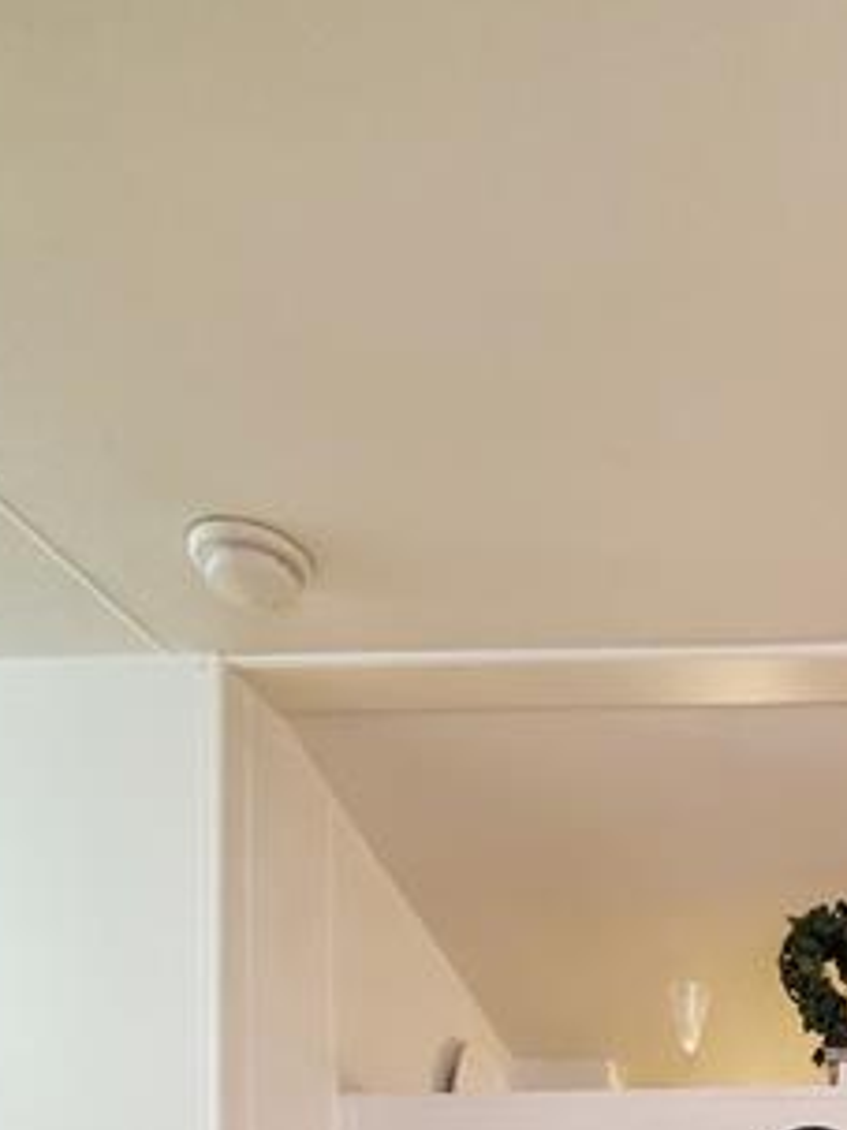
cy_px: 1395
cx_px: 840
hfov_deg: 38.3
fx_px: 1077
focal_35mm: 33
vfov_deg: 38.5
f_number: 2.2
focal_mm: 1.8
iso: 500
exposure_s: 1/40
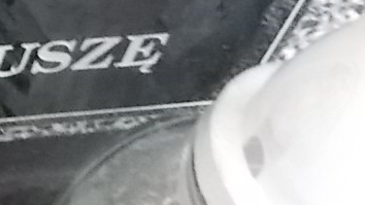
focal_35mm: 128
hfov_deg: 14.3
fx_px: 1239
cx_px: -334
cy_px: -153
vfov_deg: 9.1
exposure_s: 1/40
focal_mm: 4.6
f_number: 3.2
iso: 400
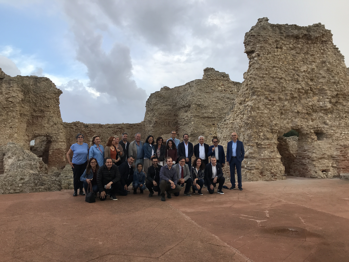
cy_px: 131
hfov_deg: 63.4
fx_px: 282
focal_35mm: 28
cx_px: 174
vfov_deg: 49.7
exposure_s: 1/250
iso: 20
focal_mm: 3.99
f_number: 1.8
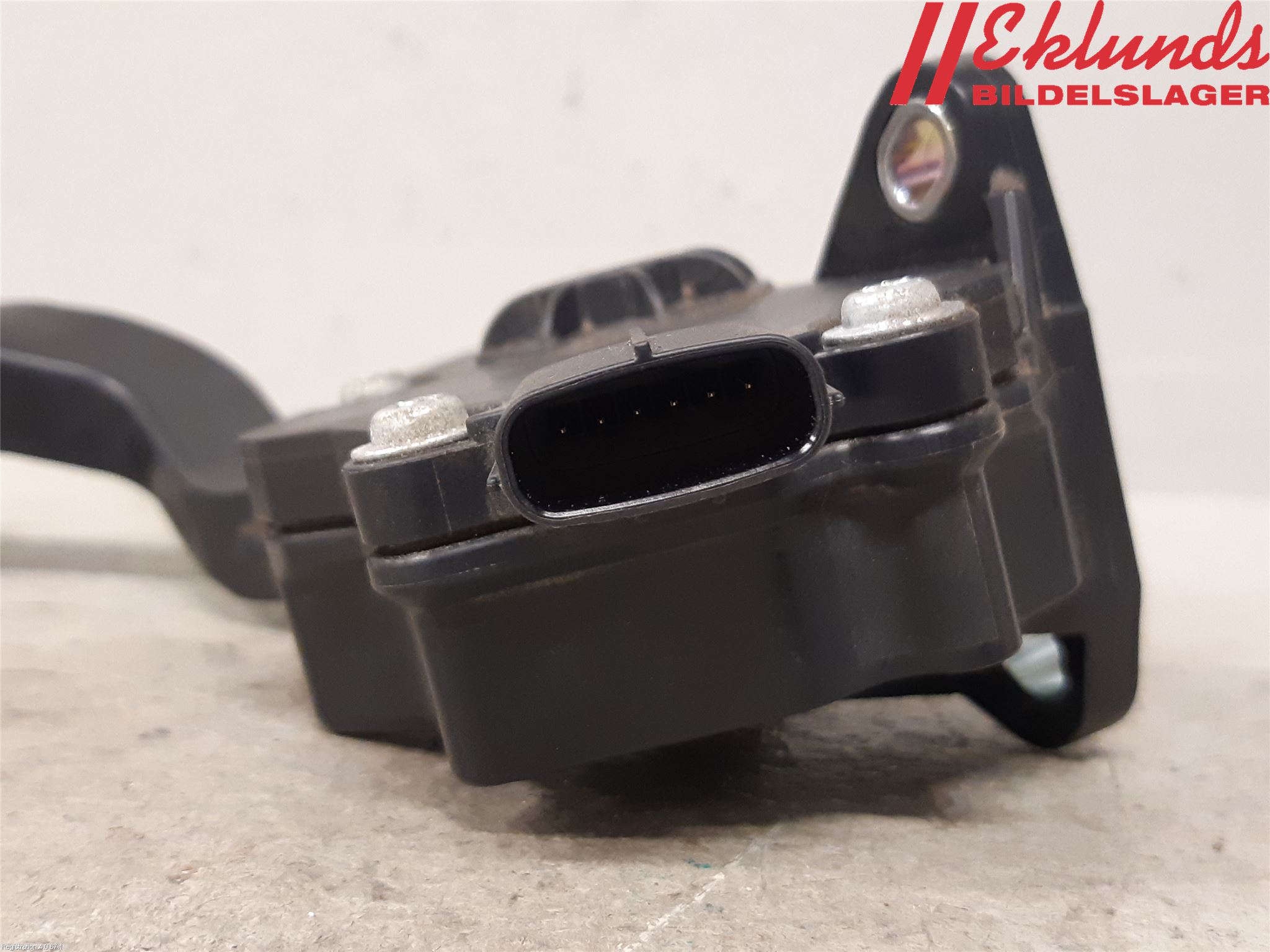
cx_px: 635
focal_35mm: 26
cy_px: 476
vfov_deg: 53.1
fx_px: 954
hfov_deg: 67.3
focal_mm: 3.93
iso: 250
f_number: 1.7
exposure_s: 1/33
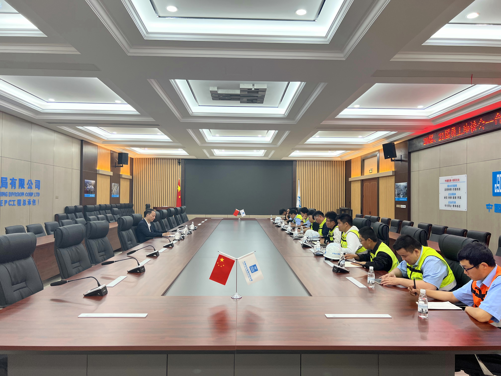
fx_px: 376
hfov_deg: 67.3
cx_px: 250
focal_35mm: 26
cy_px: 188
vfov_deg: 53.1
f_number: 1.5
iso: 80
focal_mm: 5.7
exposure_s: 1/100
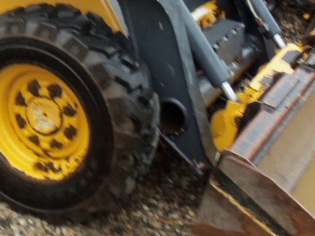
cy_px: -71
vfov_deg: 14.9
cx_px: 35
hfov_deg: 20.3
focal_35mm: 95
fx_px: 864
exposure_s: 1/30
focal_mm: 5.2
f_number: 3.4
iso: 80
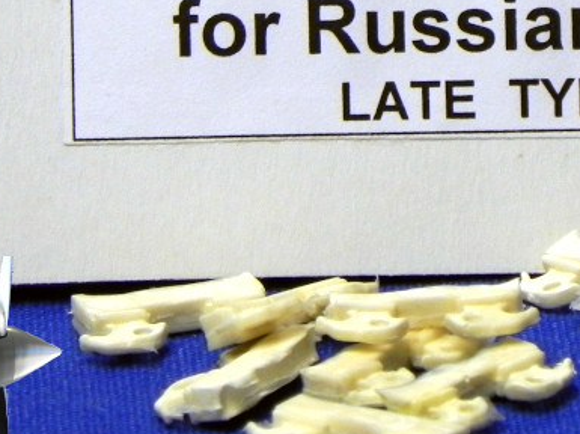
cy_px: -53
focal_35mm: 490
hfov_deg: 4.0
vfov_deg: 3.0
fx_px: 8202
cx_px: 508
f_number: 4.5
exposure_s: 1/30
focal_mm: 32.7
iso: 198
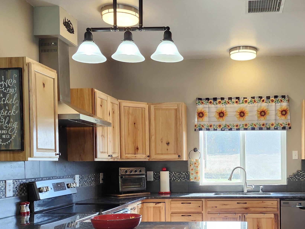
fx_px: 379
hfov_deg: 42.7
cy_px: 169
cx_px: 223
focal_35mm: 43
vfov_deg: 33.0
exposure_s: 1/120
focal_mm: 5.54
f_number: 1.8
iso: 125
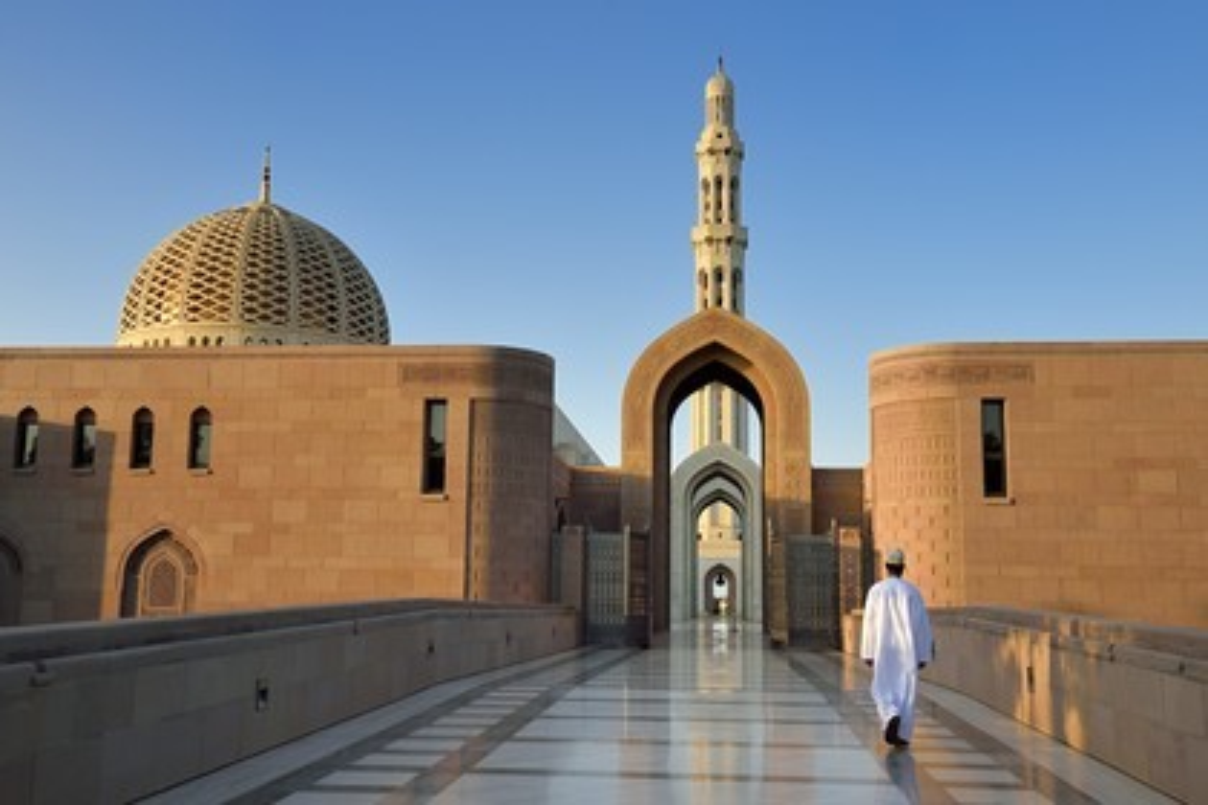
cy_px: 402
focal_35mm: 38
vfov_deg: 35.1
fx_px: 1275
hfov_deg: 50.7
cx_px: 604
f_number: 9
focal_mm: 38
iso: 200
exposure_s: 1/320
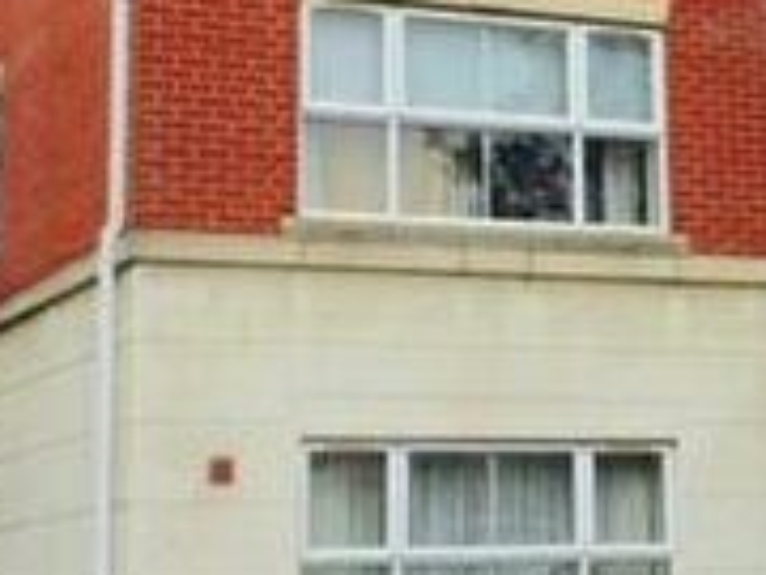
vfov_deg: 13.0
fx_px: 2501
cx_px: 711
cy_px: 15
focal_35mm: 113
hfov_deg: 17.1
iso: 32
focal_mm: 4.15
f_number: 2.2
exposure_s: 1/1236
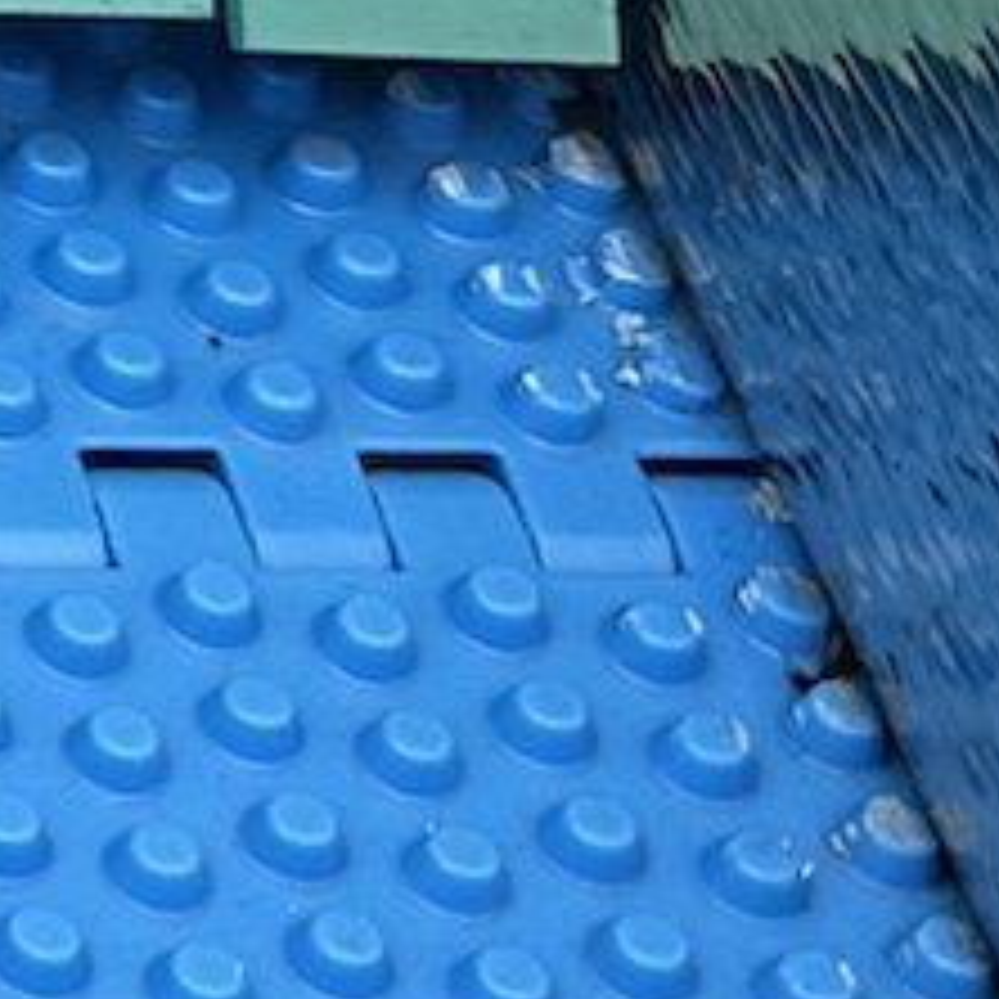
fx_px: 6236
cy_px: -963
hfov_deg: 7.5
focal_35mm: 191
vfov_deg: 8.7
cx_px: -2498
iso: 100
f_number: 1.78
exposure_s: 1/121
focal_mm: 6.86
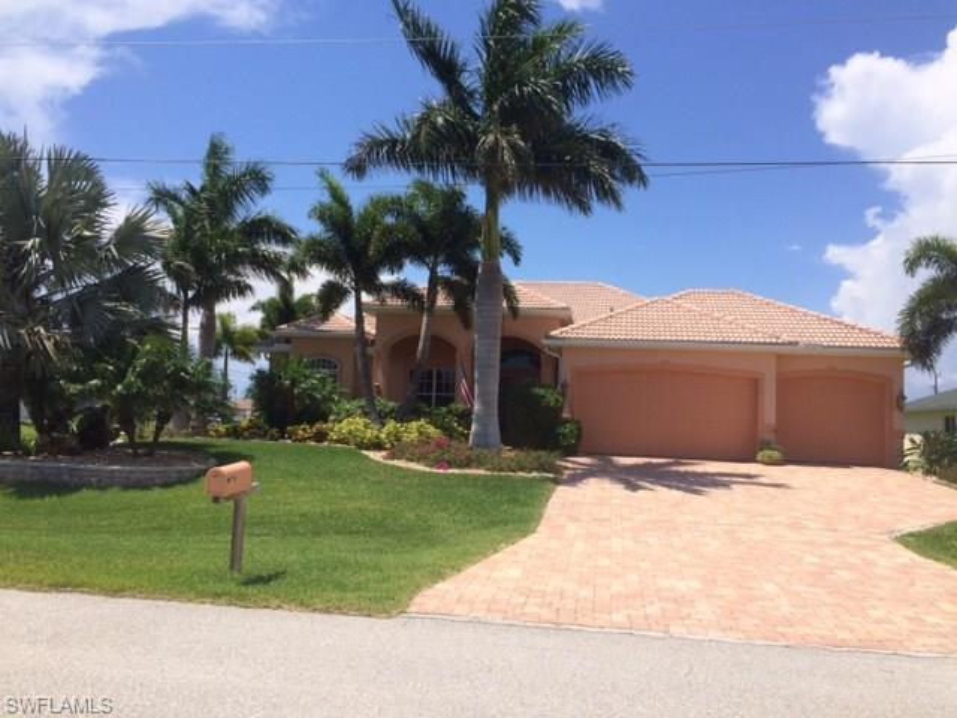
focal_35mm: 29
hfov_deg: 61.7
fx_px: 802
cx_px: 478
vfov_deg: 48.2
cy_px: 359
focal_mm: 4.15
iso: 40
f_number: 2.2
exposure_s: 1/2933
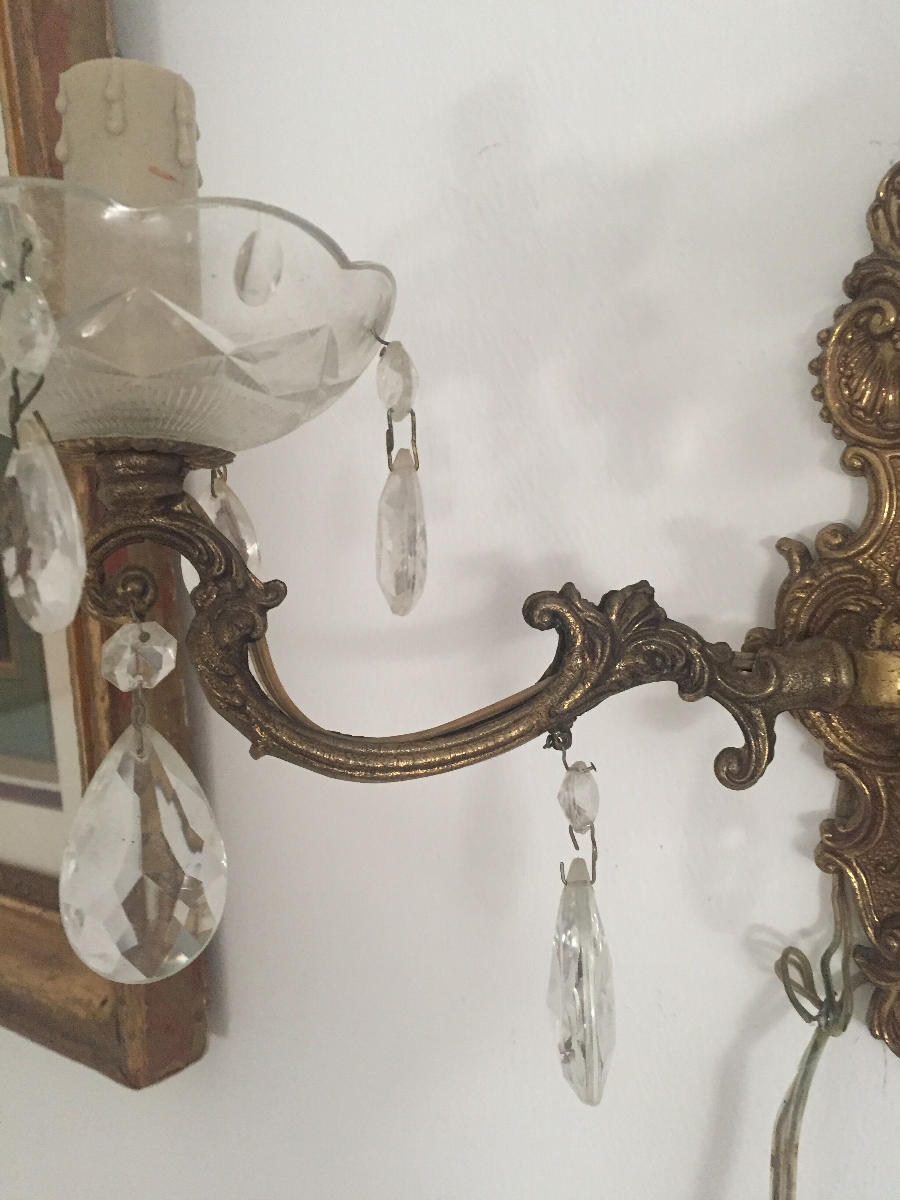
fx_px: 1005
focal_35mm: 29
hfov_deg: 48.2
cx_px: 450
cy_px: 600
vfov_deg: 61.7
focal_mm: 4.15
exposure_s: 1/33
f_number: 2.2
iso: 250
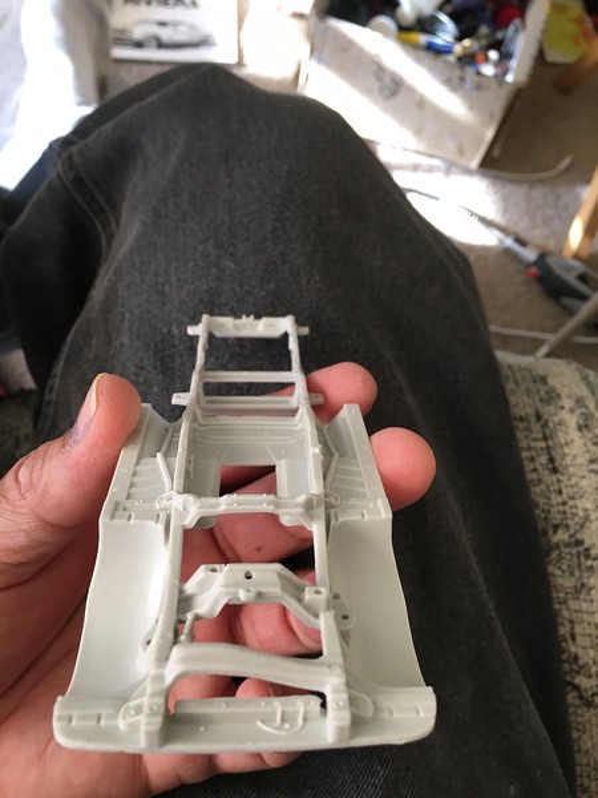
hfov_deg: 48.2
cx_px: 299
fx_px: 668
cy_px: 399
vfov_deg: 61.7
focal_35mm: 29
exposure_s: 1/30
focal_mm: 4.15
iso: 32
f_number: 2.2
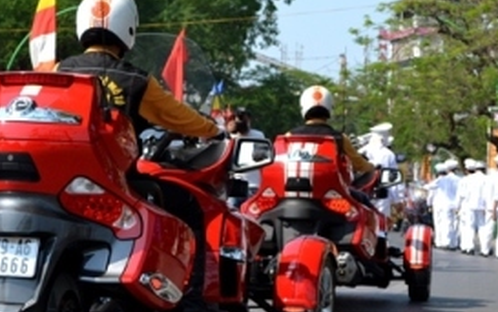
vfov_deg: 13.8
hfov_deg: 21.8
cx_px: 226
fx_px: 1290
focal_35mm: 95
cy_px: 141
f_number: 5
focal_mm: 38
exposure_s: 1/1250
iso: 400
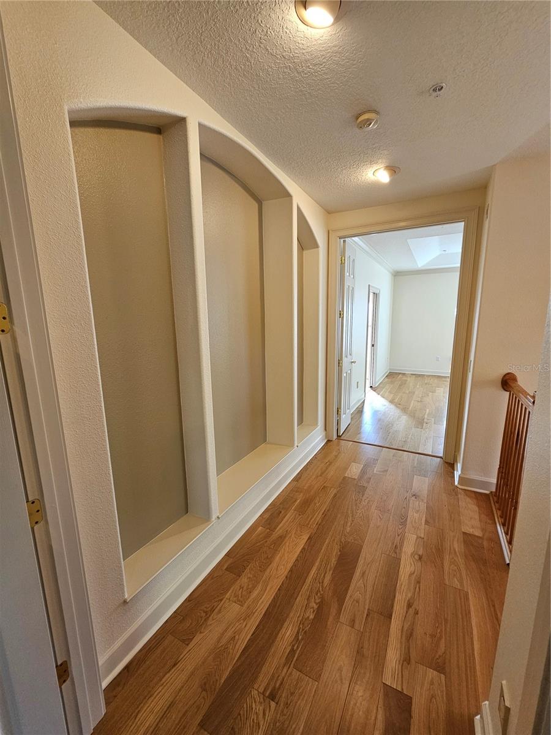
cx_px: 276
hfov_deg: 89.9
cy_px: 368
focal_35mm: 13
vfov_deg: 106.2
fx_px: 276
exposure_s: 1/60
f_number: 2.2
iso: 160
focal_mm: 2.2
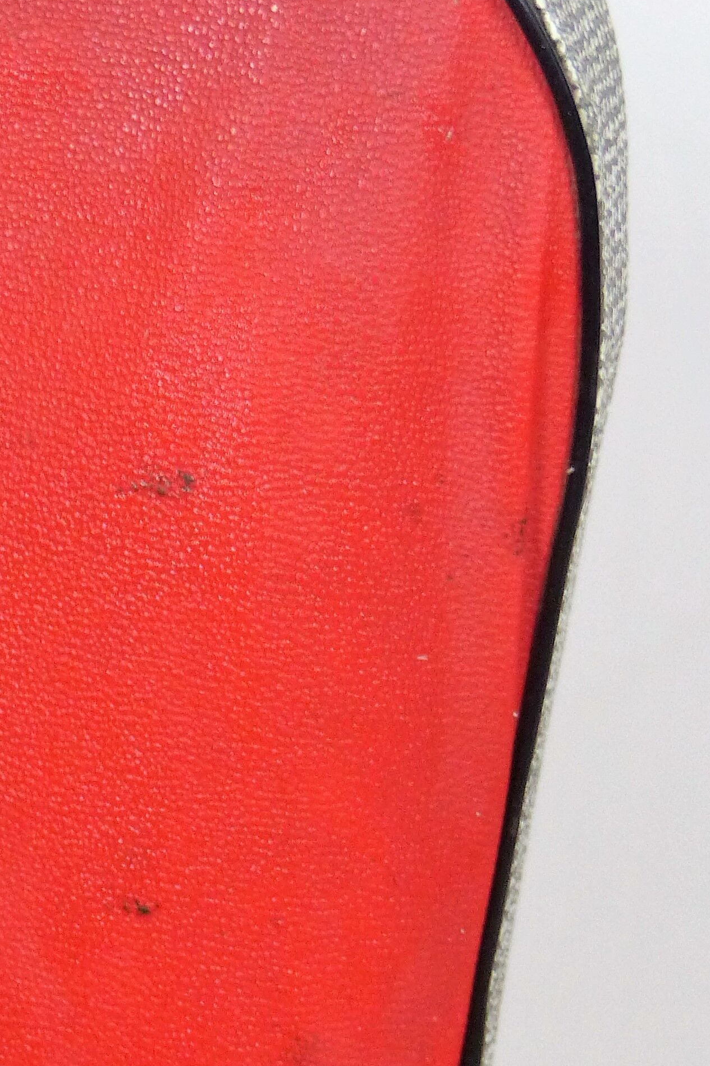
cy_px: 769
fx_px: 8432
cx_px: 231
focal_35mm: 285
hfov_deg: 4.8
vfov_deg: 7.2
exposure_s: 1/40
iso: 400
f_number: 2.8
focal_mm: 21.4
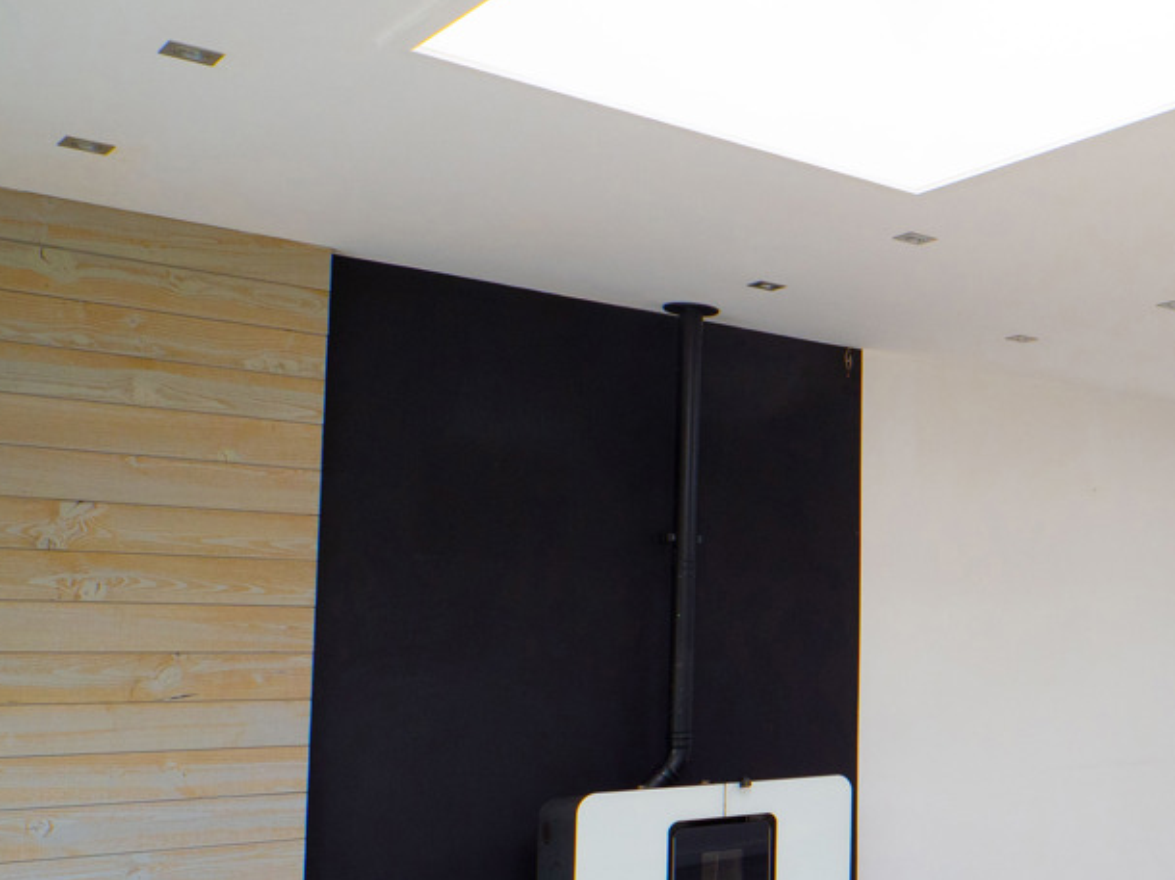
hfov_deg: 36.3
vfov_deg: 34.1
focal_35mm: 42
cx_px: 1358
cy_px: 562
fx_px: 1425
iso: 200
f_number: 4
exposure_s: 1/60
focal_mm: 8
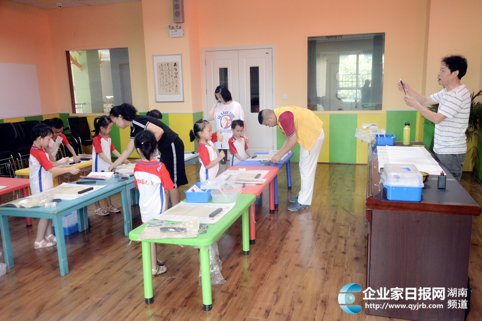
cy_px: 160
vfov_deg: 47.8
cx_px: 241
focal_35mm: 27
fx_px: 361
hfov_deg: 67.4
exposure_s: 1/40
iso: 800
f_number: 4
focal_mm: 18
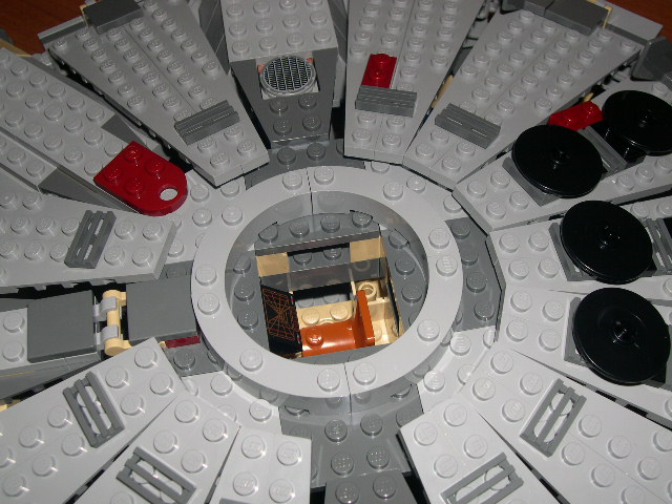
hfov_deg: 40.4
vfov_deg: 30.9
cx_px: 336
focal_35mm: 47
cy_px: 252
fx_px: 912
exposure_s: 1/60
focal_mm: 10.1
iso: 100
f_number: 8.4
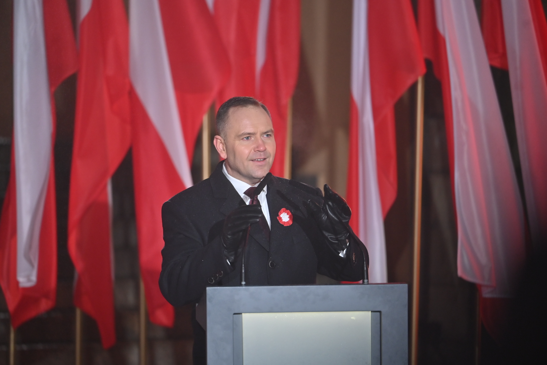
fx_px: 2735
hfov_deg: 11.4
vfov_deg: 7.6
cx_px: 274
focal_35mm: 180
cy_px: 182
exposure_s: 1/250
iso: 1100
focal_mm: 180
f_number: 2.8
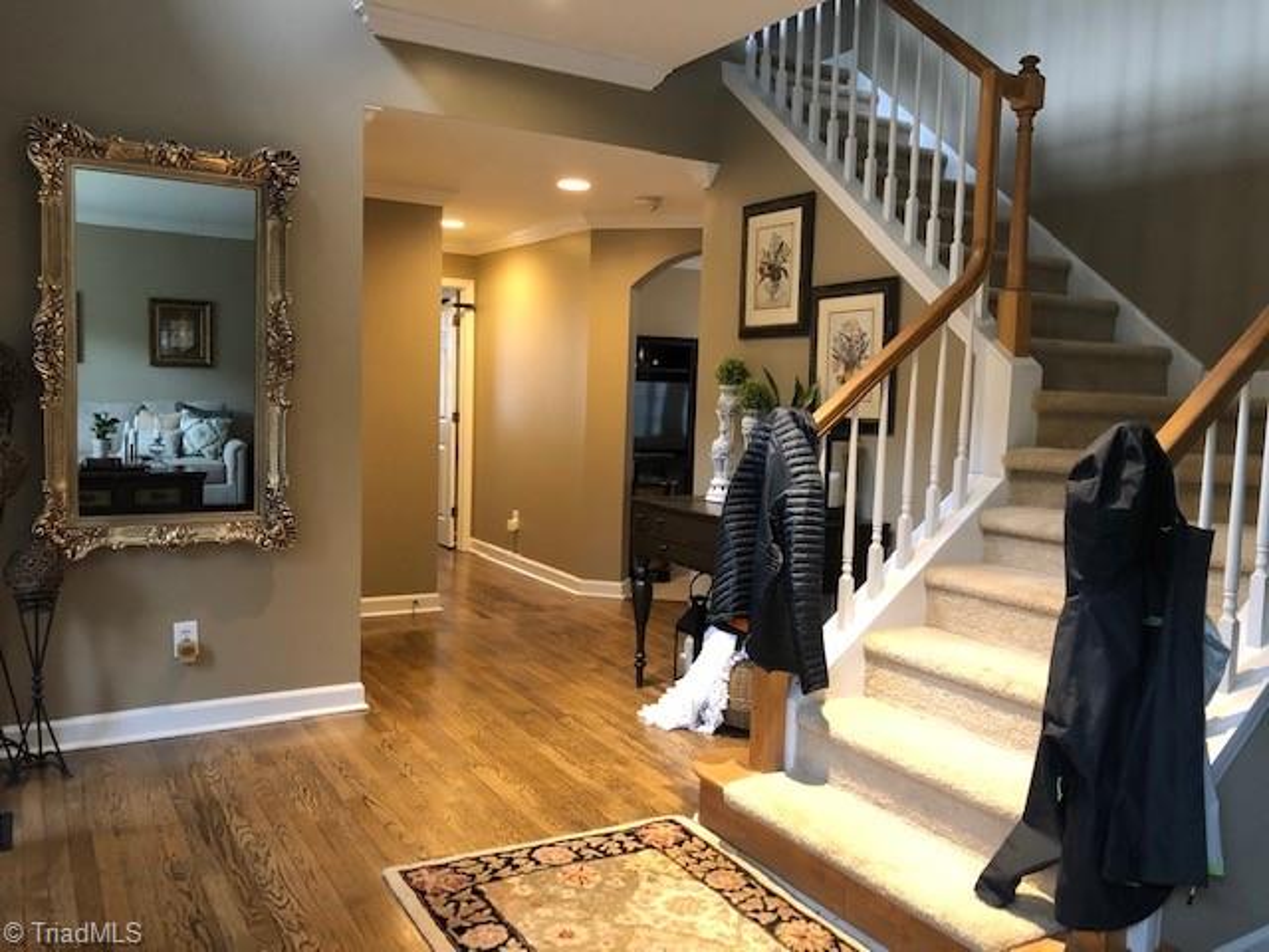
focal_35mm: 28
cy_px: 476
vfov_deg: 49.7
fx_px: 1026
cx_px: 634
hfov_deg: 63.4
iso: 80
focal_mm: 3.99
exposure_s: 1/15
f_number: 1.8
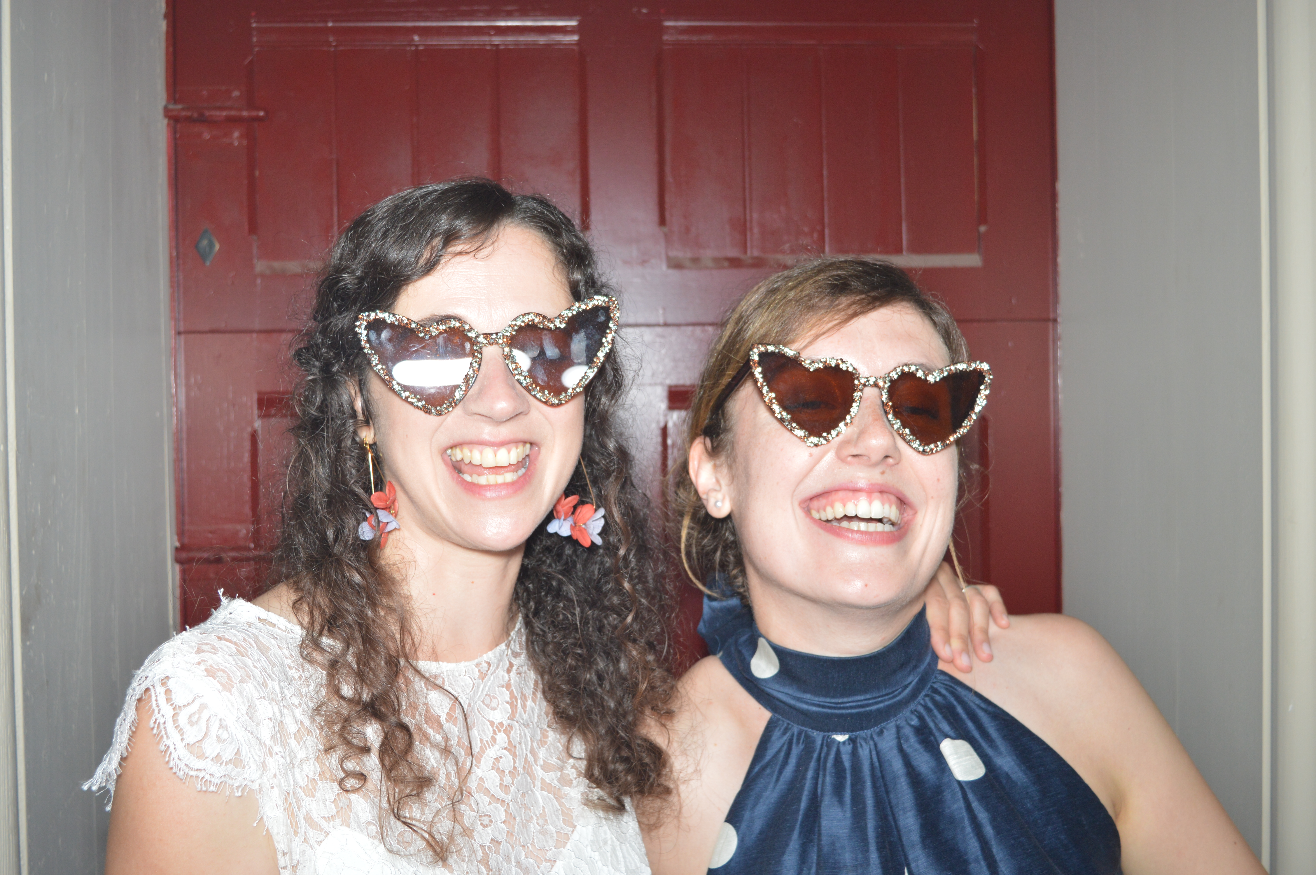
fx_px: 1424
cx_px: 658
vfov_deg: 34.1
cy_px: 438
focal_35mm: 39
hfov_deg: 49.6
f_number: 5.6
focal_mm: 26
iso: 400
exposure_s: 1/100
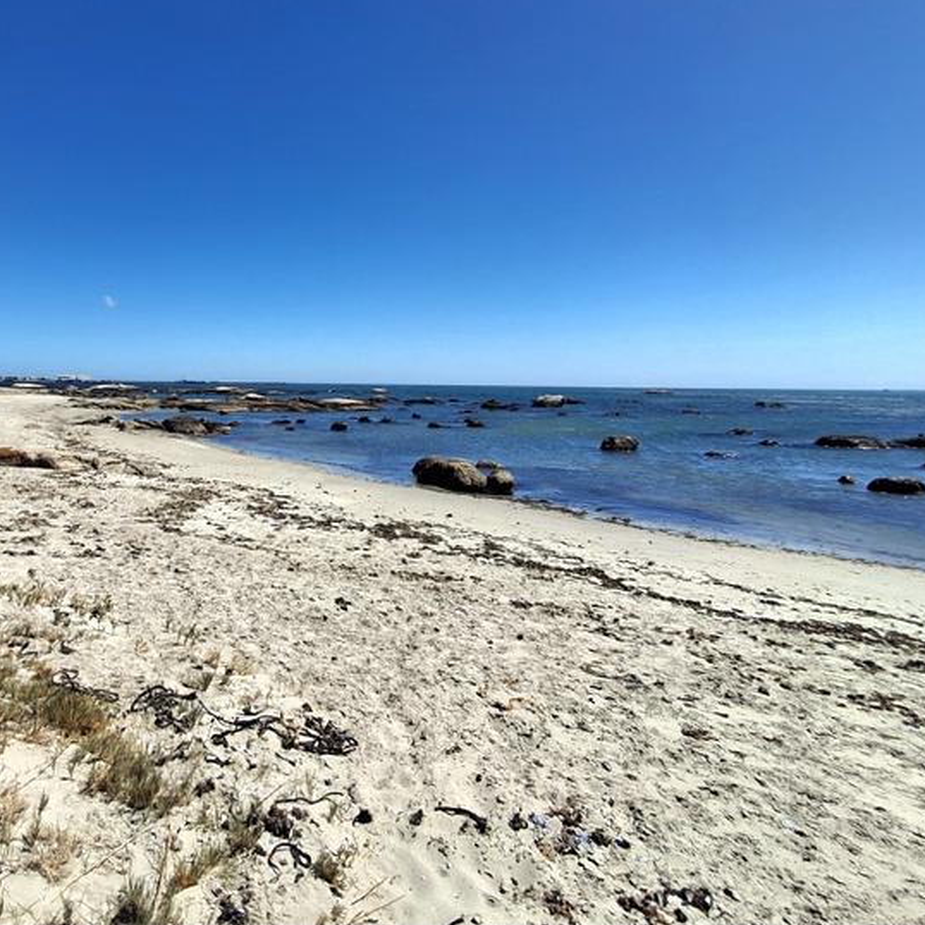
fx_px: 635
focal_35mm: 21
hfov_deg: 69.4
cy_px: 413
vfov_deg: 71.9
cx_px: 285
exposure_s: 1/2500
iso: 40
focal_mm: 1.64
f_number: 2.2
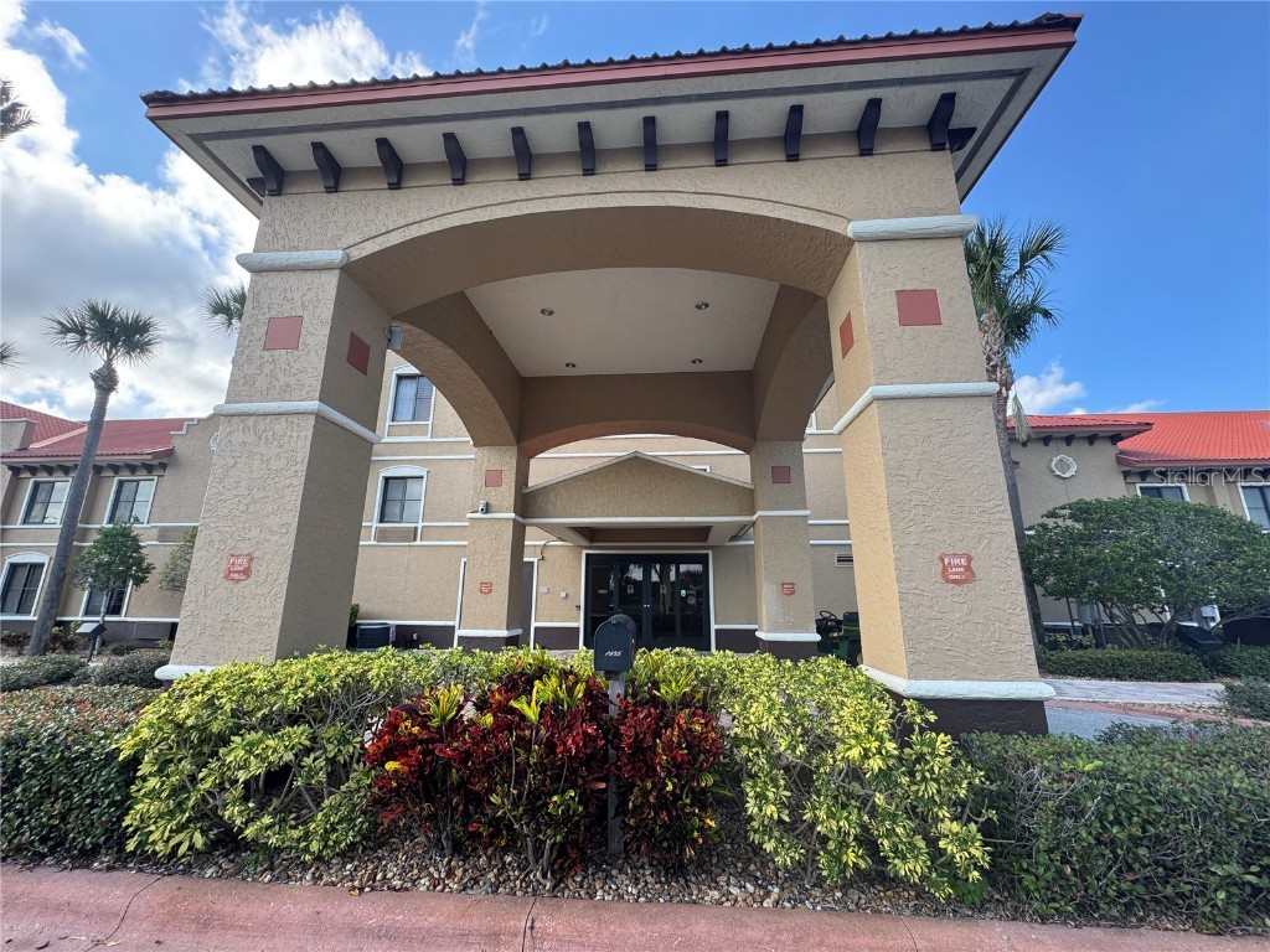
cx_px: 635
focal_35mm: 14
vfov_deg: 85.7
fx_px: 514
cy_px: 476
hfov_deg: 102.1
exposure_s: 1/264
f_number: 2.2
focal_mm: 2.22
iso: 40
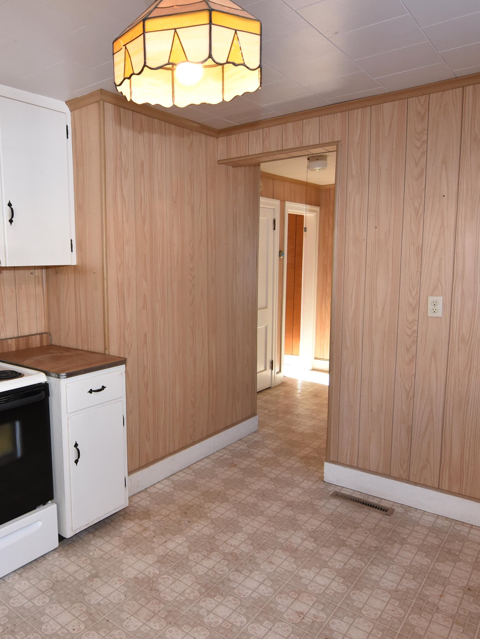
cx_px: 128
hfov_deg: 53.2
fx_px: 458
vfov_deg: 69.9
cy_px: 329
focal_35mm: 25
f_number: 5.6
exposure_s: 1/125
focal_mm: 11
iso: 800
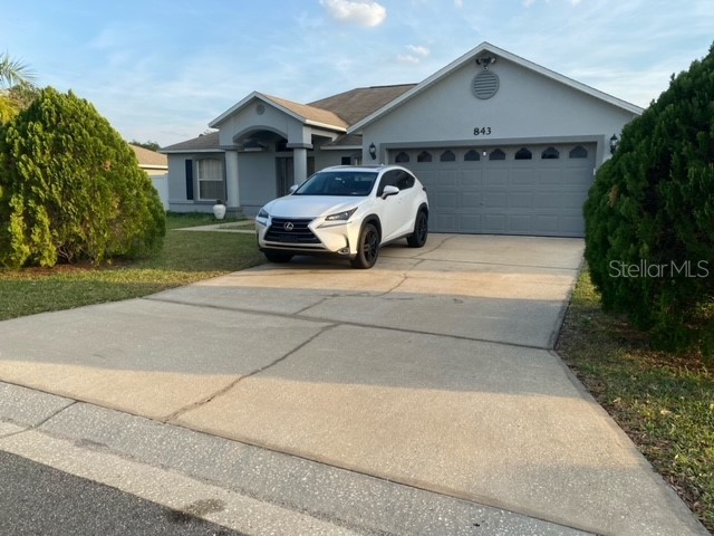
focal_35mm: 26
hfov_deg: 67.3
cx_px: 357
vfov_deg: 53.1
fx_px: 536
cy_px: 268
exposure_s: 1/782
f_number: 1.8
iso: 32
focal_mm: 4.25
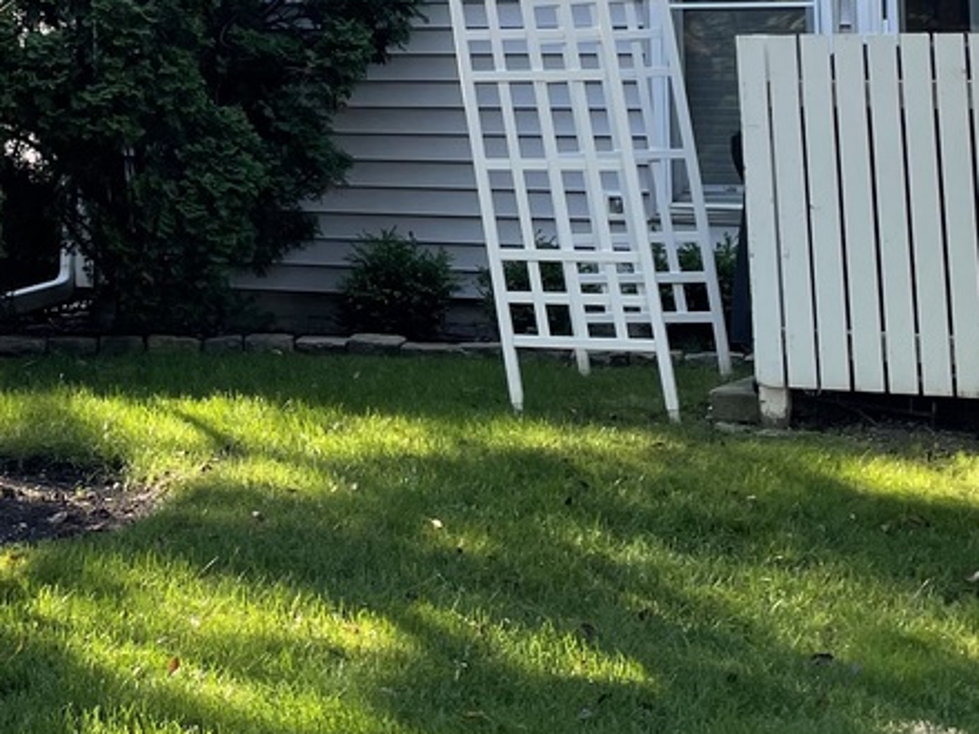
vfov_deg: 16.4
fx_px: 2404
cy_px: -211
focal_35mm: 85
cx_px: 80
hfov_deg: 22.4
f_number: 1.6
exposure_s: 1/339
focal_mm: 4.2
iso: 32
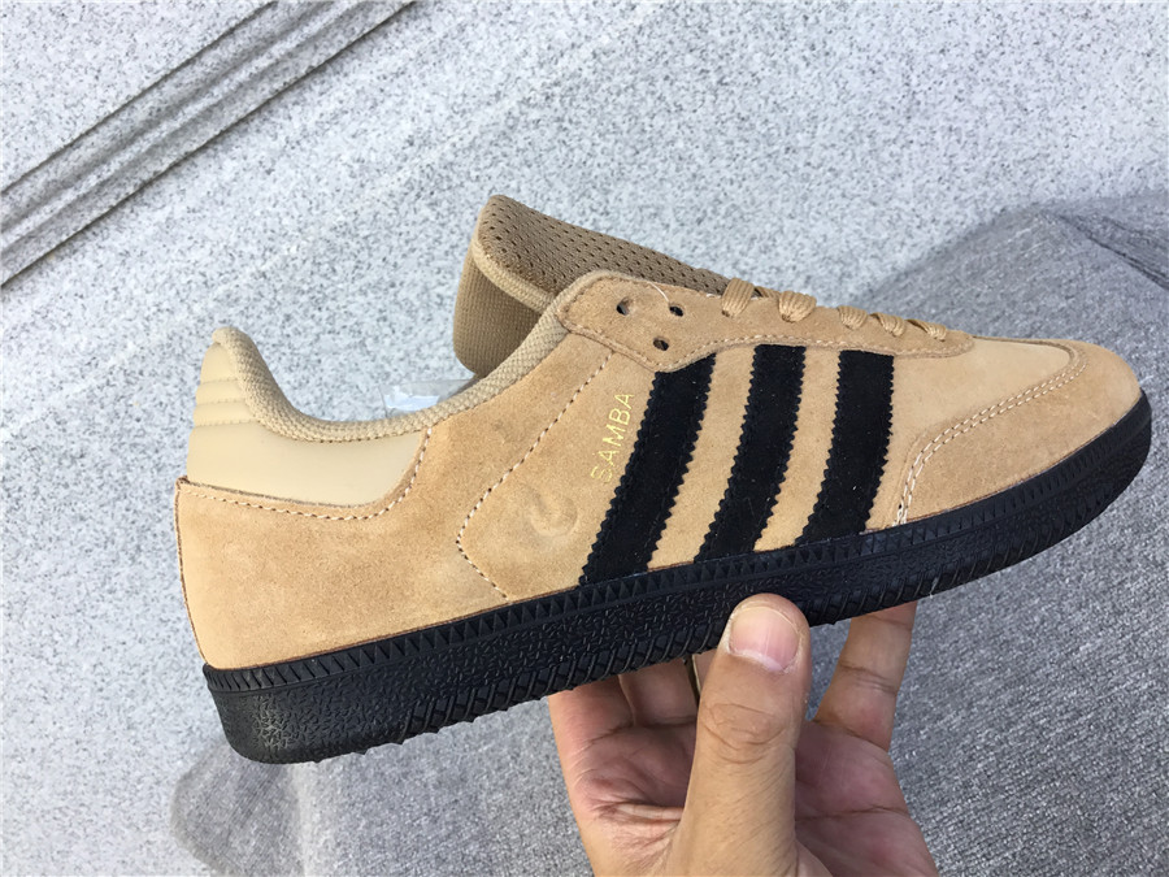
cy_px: 438
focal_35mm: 31
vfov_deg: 45.4
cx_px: 584
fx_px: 1047
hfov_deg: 58.4
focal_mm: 3.3
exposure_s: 1/100
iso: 40
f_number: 2.4
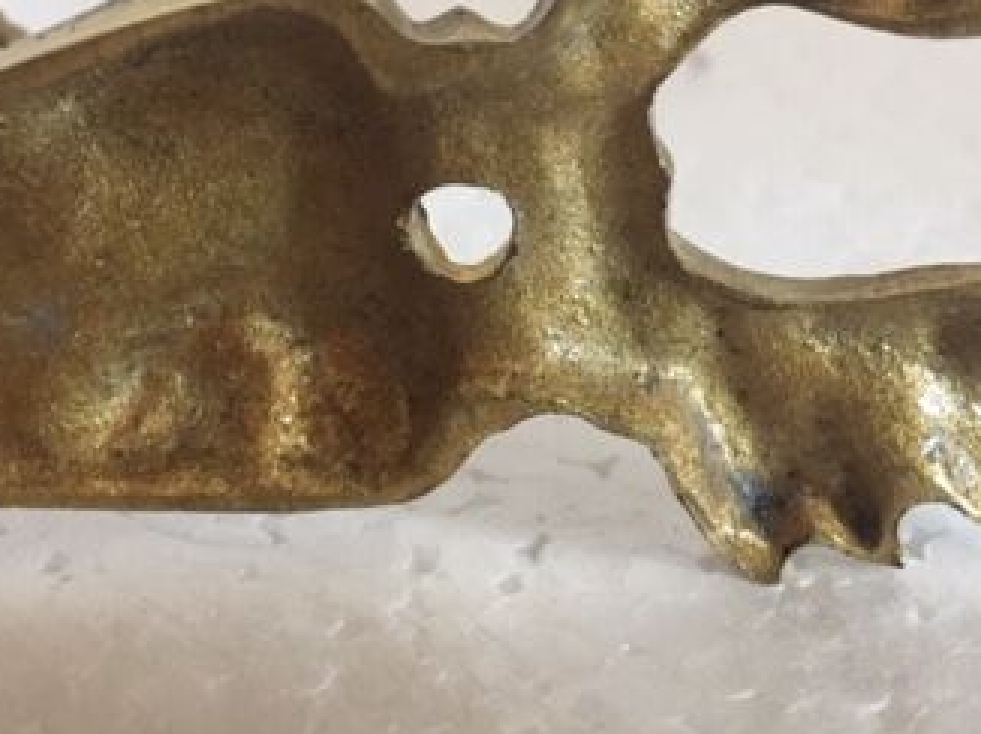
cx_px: 484
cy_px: 232
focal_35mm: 57
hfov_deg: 33.8
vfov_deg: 25.5
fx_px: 1614
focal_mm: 4.15
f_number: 2.2
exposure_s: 1/33
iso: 100
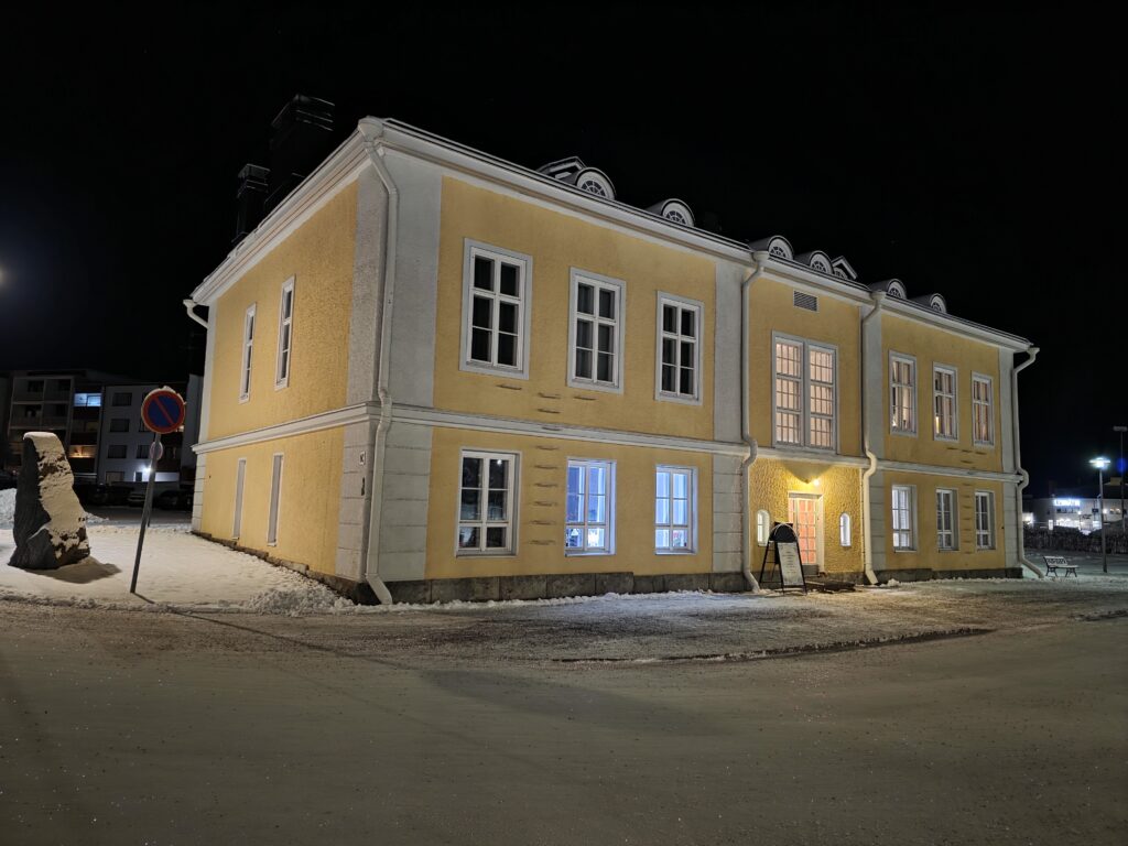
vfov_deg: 58.9
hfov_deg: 73.9
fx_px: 749
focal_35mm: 23
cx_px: 564
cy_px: 423
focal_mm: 6.3
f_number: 1.7
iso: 800
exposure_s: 1/20
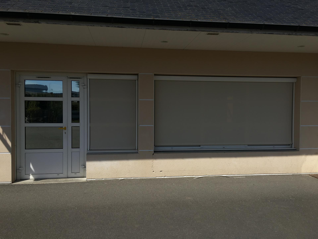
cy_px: 120
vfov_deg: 48.2
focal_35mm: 29
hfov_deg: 61.7
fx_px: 266
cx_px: 159
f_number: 2.2
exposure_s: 1/2137
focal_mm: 4.15
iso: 25
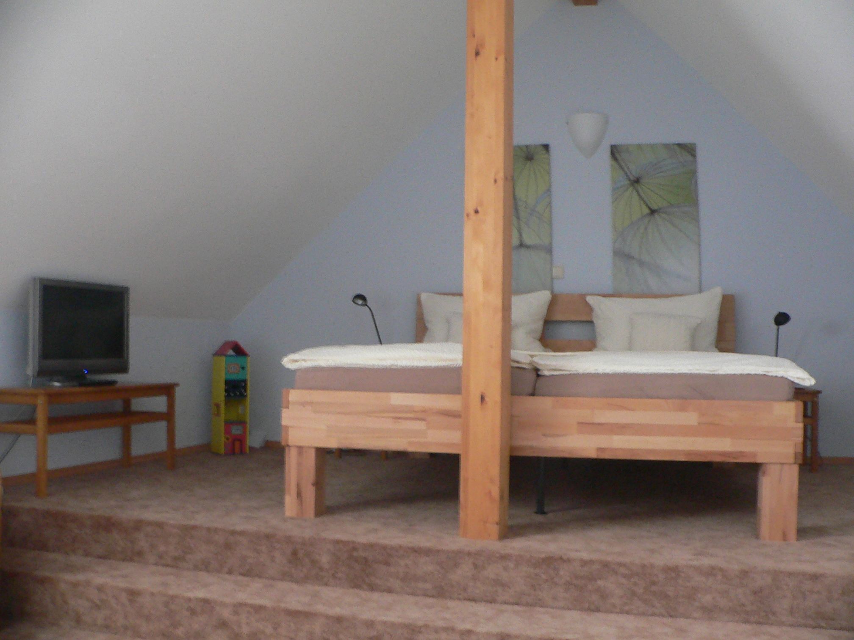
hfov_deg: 52.6
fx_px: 863
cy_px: 320
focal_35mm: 35
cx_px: 427
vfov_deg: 40.7
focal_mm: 4.6
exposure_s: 1/4
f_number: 2.8
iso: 200
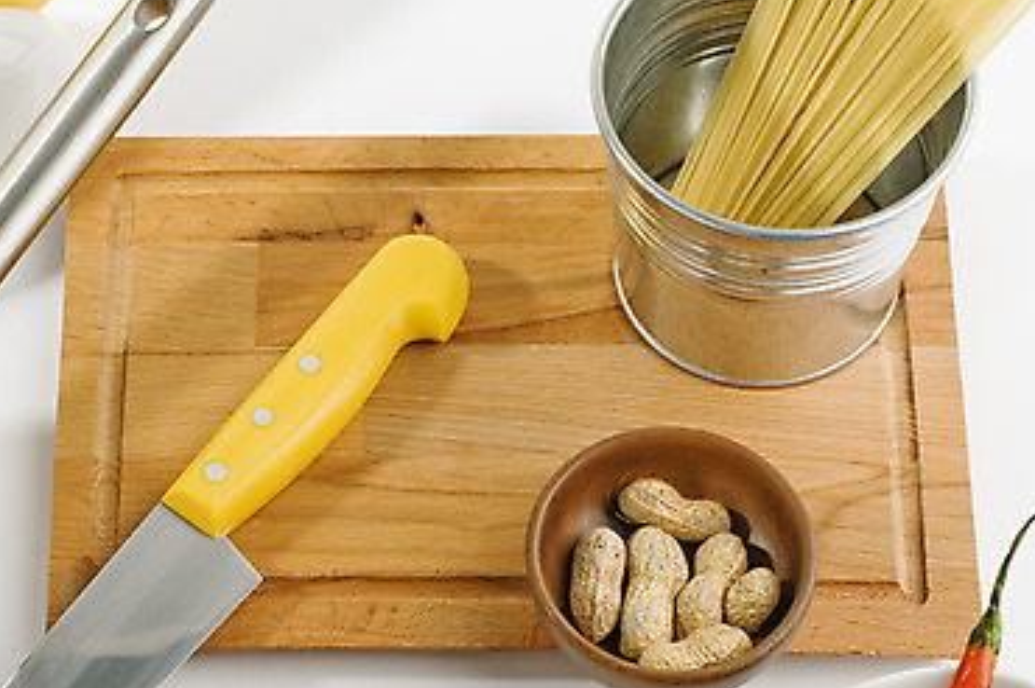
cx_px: 380
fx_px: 3504
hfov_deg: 16.8
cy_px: 470
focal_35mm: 122
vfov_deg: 11.2
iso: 200
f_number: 13
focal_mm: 50
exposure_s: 1/125
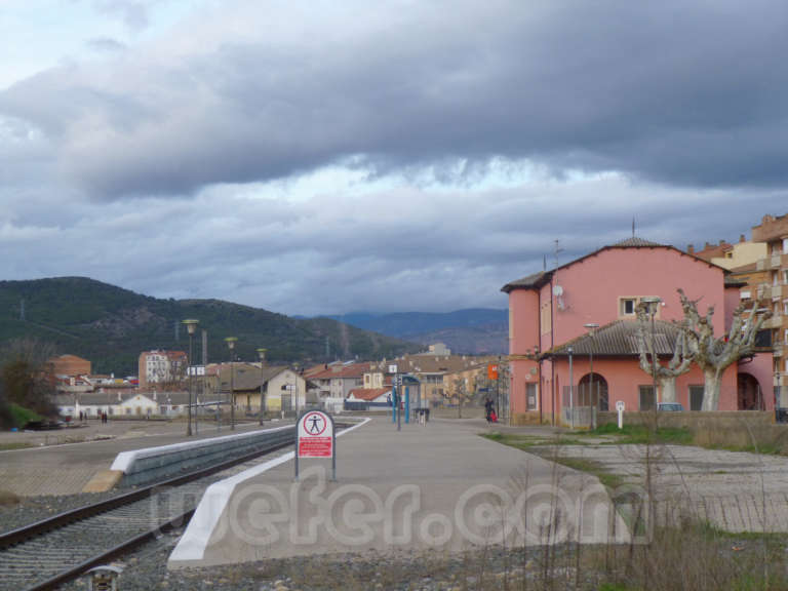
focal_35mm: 86
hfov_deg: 22.8
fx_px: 1958
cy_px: 296
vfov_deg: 17.2
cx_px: 394
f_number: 5
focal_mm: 15.3
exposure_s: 1/60
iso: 100
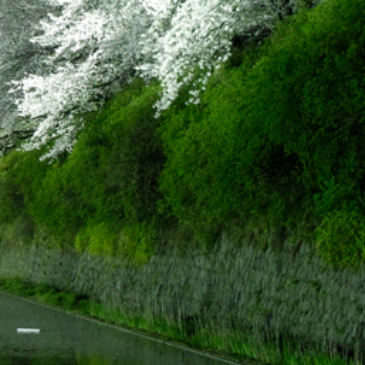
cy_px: 94
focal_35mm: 139
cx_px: -263
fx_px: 1658
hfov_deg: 11.7
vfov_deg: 12.5
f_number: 9
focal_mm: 24.2
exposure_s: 13
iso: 100
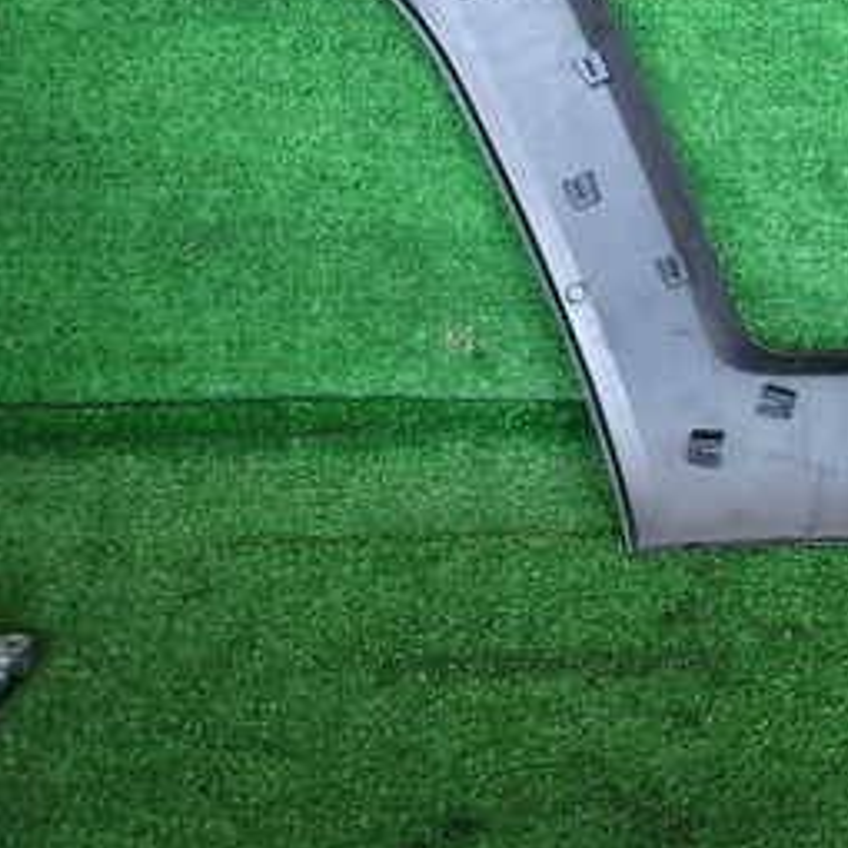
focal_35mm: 52
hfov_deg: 29.1
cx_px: 968
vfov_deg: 32.1
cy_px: 193
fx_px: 1441
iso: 125
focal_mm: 4.5
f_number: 2
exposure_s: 1/60
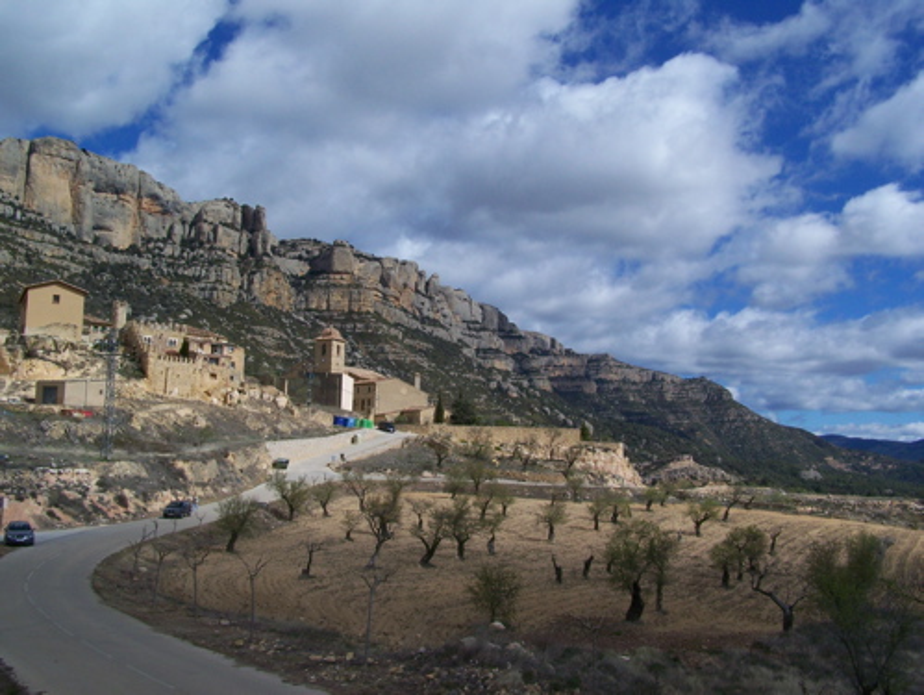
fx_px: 1015
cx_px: 462
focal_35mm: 38
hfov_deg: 48.9
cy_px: 348
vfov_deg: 37.8
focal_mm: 6.3
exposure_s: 1/800
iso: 80
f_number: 5.6
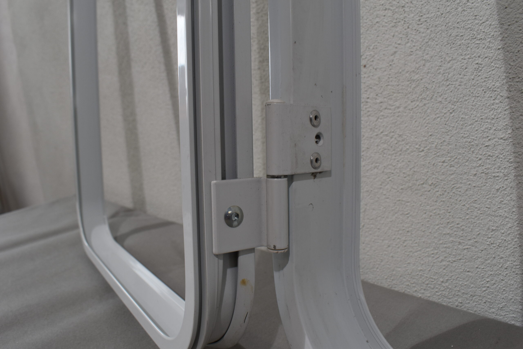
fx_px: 392
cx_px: 262
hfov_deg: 67.4
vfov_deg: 47.9
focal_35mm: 27
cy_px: 174
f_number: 8
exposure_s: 1/60
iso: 320
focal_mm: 18
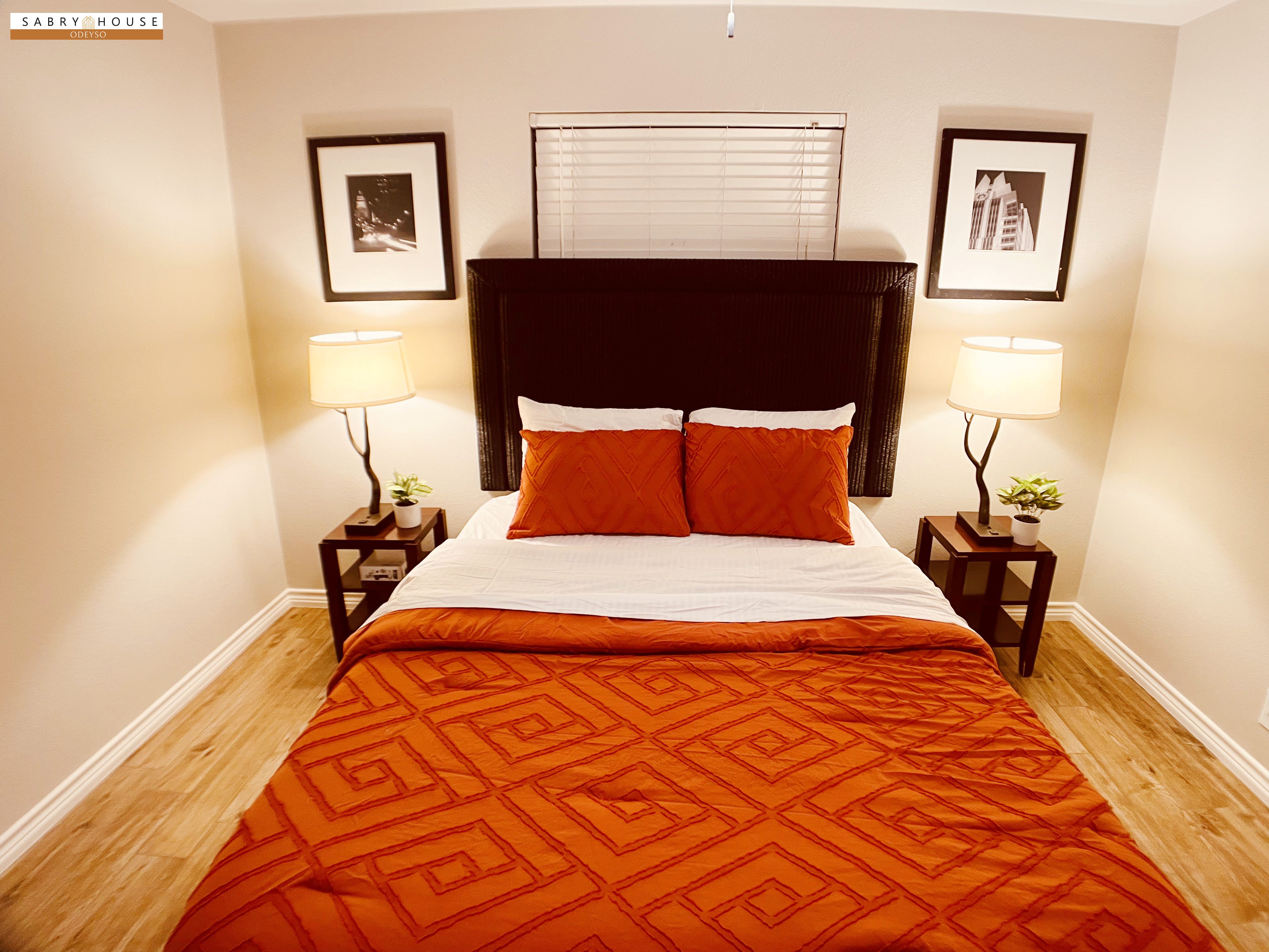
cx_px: 634
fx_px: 953
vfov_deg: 53.1
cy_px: 476
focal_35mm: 26
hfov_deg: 67.3
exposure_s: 1/60
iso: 160
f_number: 1.6
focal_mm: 4.2
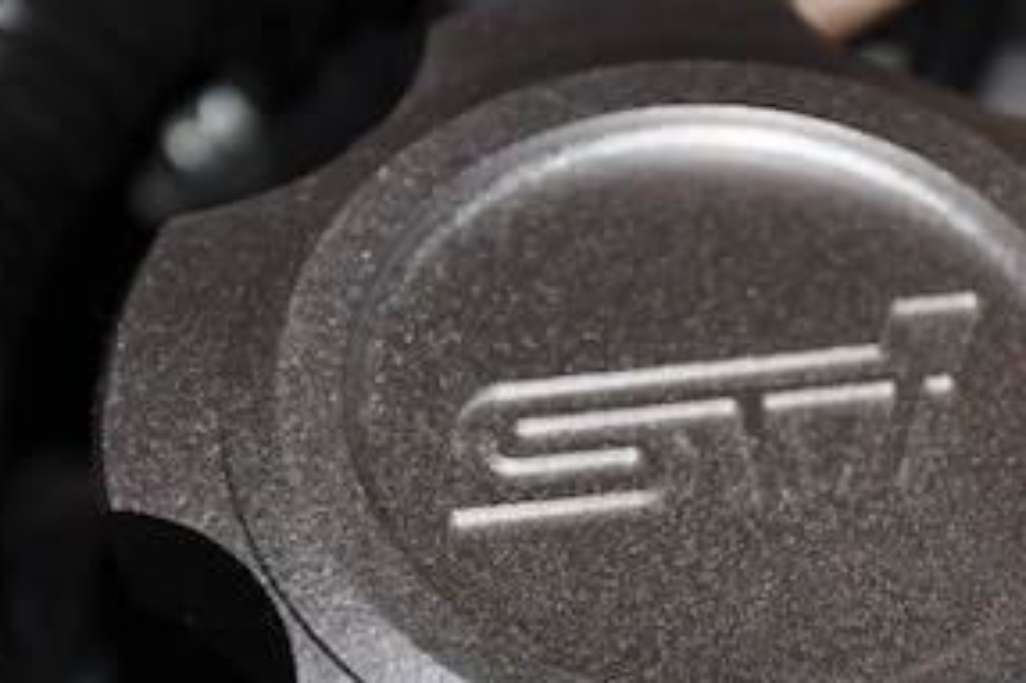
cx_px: 690
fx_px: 10001
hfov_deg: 5.9
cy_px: 445
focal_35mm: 351
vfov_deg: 3.9
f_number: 5.6
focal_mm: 105
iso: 200
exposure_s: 1/60
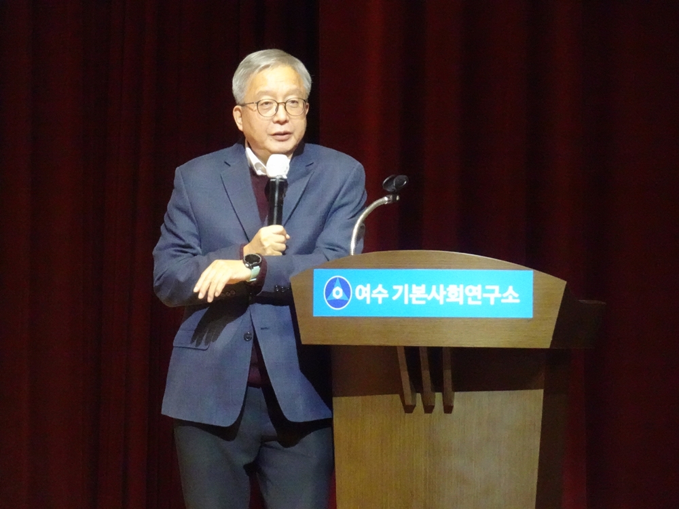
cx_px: 340
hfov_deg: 8.0
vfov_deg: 6.0
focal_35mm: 247
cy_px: 254
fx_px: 4845
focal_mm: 39.9
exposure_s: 1/40
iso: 3200
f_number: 6.3
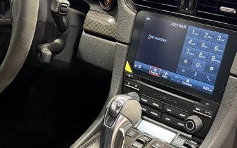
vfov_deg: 18.3
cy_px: 81
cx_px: 86
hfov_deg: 28.9
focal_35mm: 71
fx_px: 458
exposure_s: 1/60
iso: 320
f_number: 1.78
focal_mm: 6.76
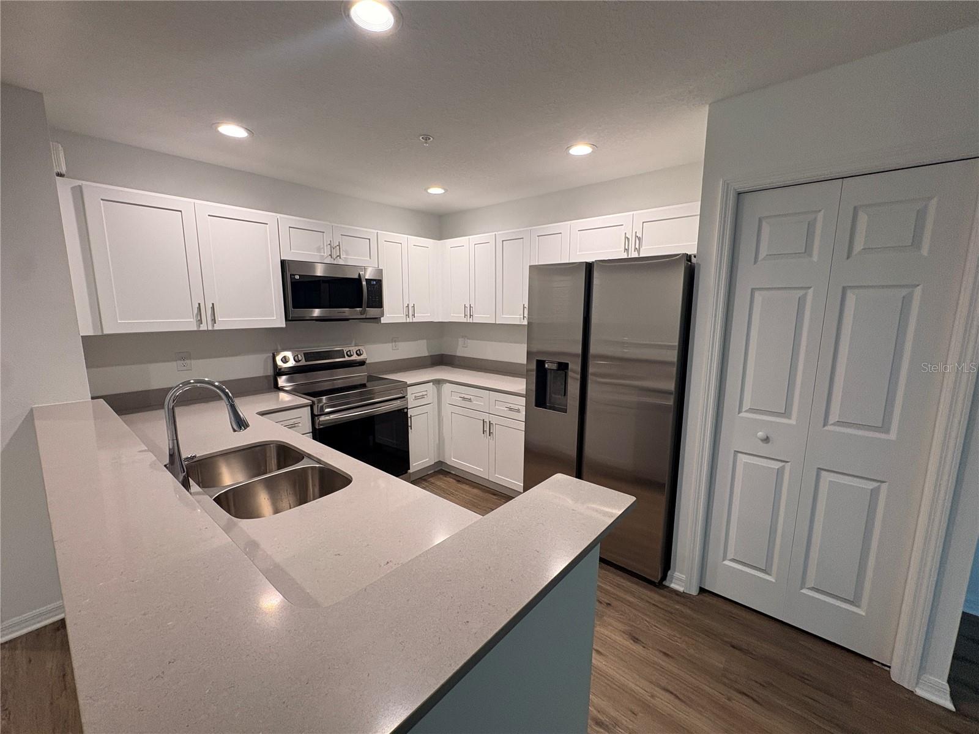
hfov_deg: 102.1
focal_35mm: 14
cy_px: 367
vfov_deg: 85.7
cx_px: 490
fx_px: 396
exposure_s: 1/120
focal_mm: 2.22
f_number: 2.2
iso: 200
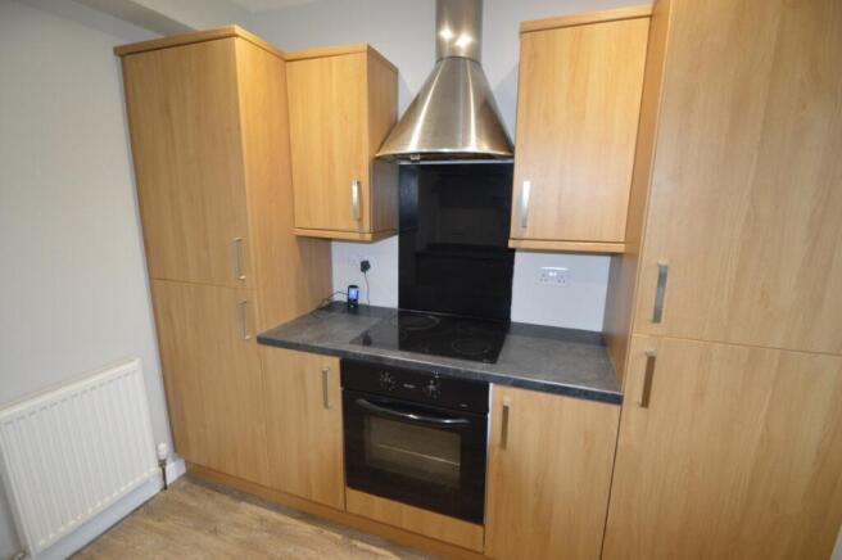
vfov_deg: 77.2
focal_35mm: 15
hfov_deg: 100.4
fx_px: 350
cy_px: 280
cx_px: 421
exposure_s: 1/60
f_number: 3.5
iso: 1600
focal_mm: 10
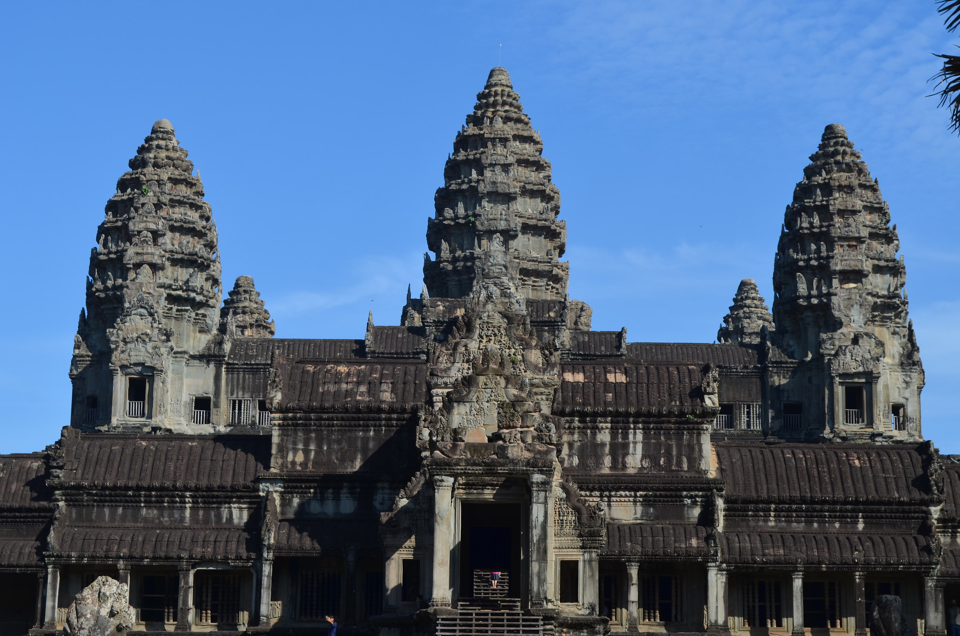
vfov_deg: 18.8
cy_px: 318
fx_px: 1916
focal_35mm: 72
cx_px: 480
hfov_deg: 28.1
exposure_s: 1/250
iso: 100
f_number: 8
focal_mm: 48
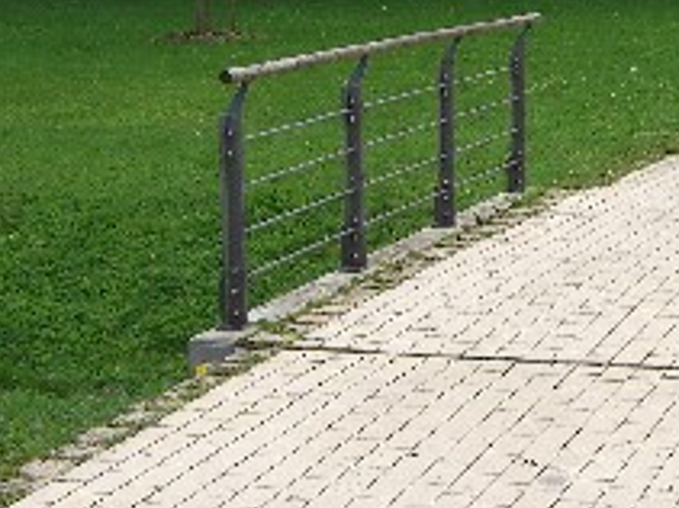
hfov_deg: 18.3
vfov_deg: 14.1
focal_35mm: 105
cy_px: 233
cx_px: 681
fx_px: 2058
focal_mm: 7.9
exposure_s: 1/320
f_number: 4
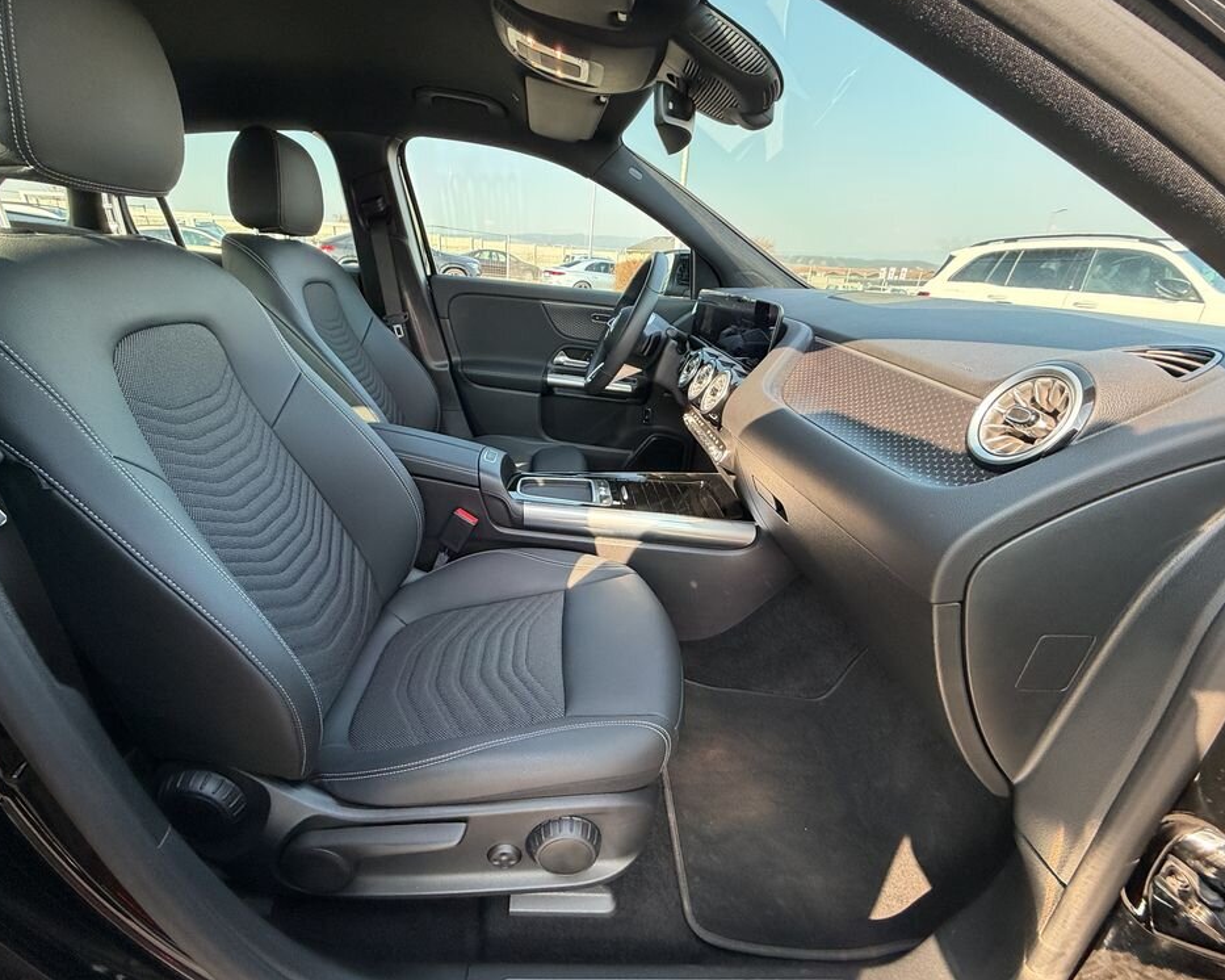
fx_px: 544
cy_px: 477
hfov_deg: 96.7
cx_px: 574
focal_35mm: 15
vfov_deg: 84.0
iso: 160
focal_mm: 2.22
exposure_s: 1/121
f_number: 2.2
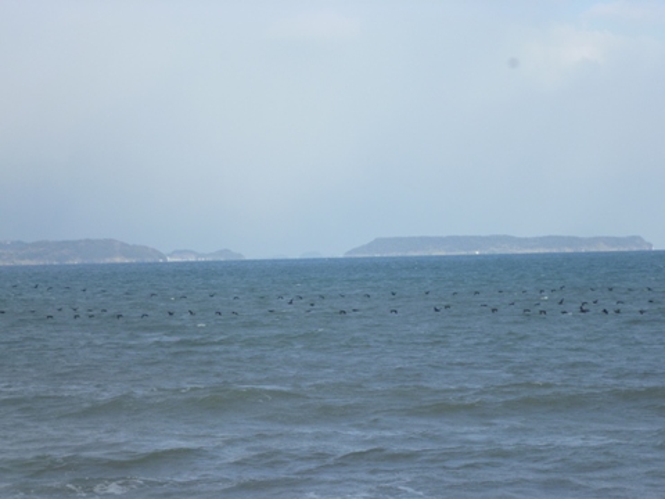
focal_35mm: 112
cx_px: 332
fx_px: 2152
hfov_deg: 17.6
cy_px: 250
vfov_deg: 13.2
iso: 100
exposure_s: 1/200
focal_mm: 20
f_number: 6.5
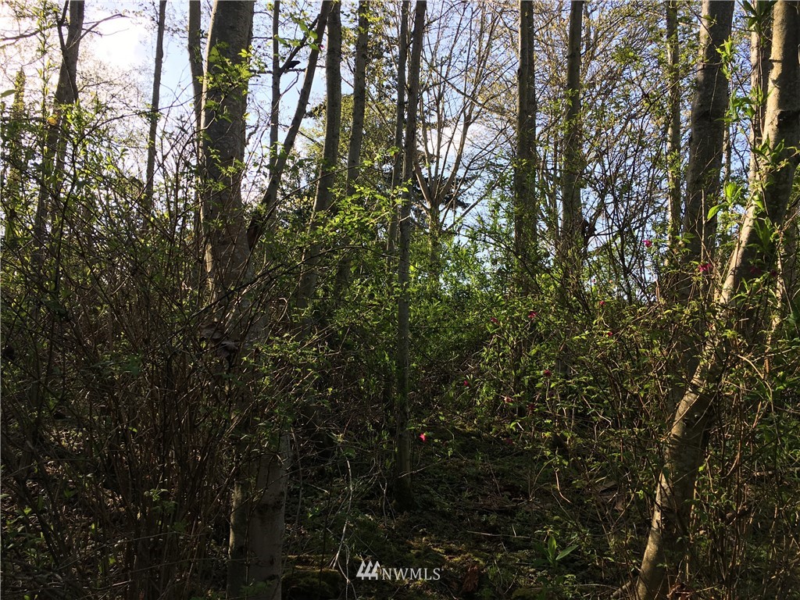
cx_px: 400
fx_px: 670
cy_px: 300
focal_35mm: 29
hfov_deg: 61.7
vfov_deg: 48.2
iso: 25
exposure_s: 1/452
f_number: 2.2
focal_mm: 4.15
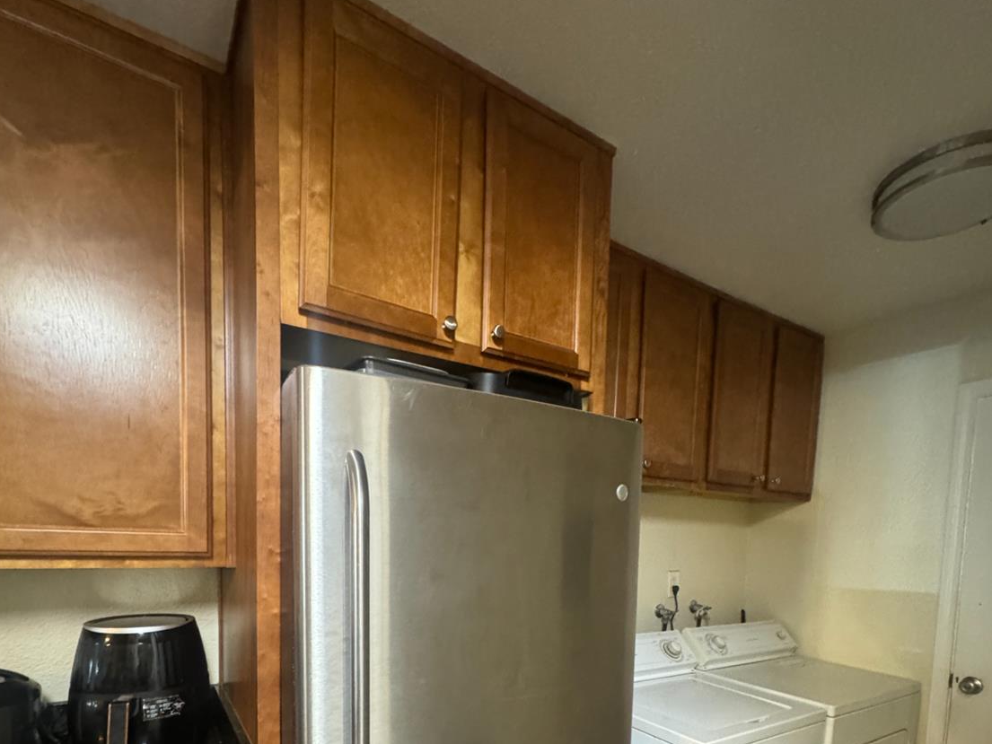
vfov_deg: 63.5
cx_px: 497
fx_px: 545
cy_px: 581
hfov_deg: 84.7
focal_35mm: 19
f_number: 2.2
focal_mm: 2.22
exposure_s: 1/60
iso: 1000
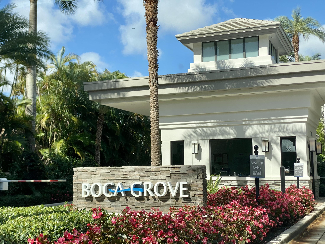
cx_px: 162
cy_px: 122
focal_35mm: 52
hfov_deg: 36.8
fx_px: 488
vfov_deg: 28.0
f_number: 2
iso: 20
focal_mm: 6
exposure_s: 1/1089
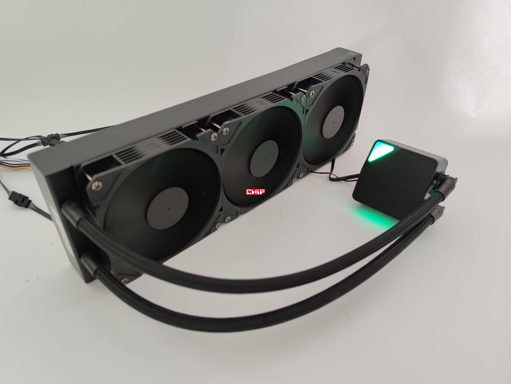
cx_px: 256
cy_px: 192
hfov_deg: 69.4
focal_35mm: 25
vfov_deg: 54.9
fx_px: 369
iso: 494
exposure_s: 1/50
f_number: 1.85
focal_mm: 6.78
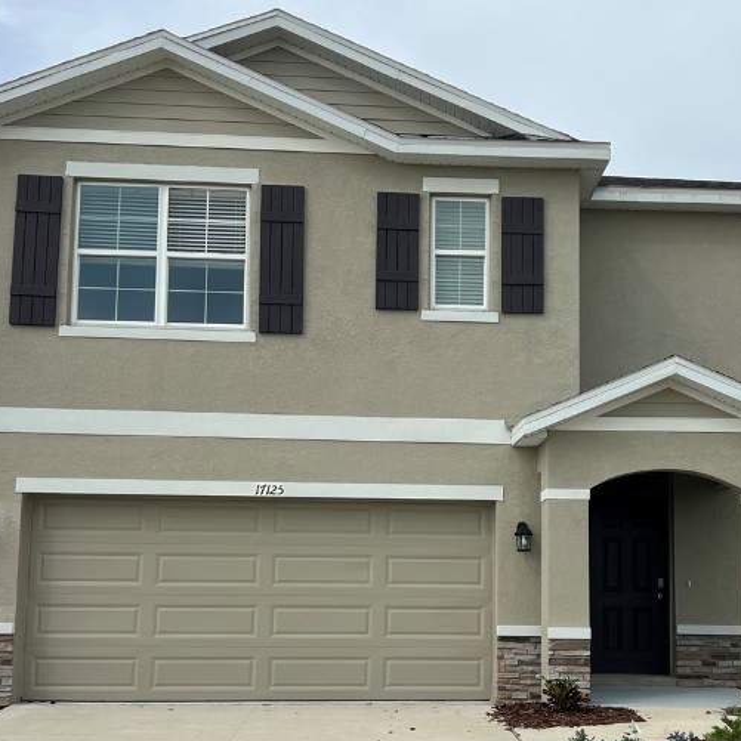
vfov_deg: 35.8
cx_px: 463
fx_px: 1138
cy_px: 472
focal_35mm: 47
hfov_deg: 35.9
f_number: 1.5
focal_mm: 5.7
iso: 50
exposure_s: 1/3831
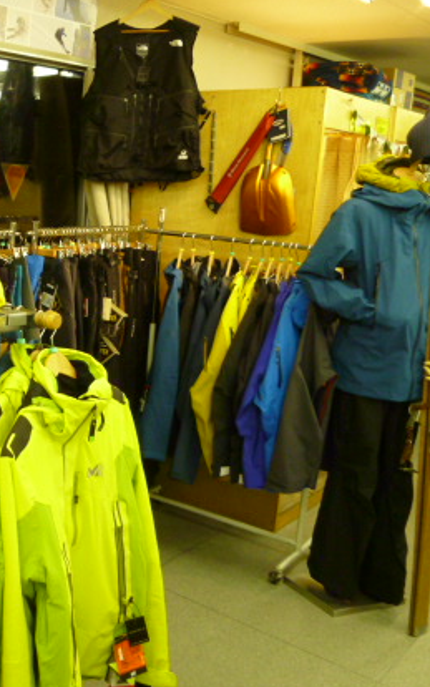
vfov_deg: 48.1
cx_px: -75
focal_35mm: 41
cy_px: 299
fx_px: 768
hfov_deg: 27.7
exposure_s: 1/30
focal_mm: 4.5
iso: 250
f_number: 2.8
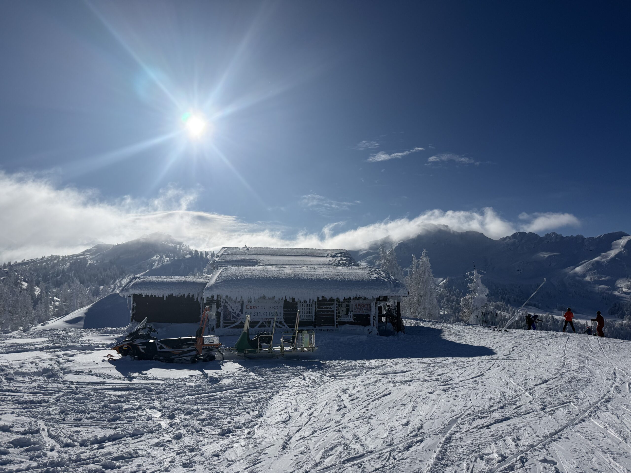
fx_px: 437
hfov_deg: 71.6
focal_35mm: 24
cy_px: 236
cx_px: 316
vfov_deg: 56.8
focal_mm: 6.76
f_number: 1.78
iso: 80
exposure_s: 1/32258
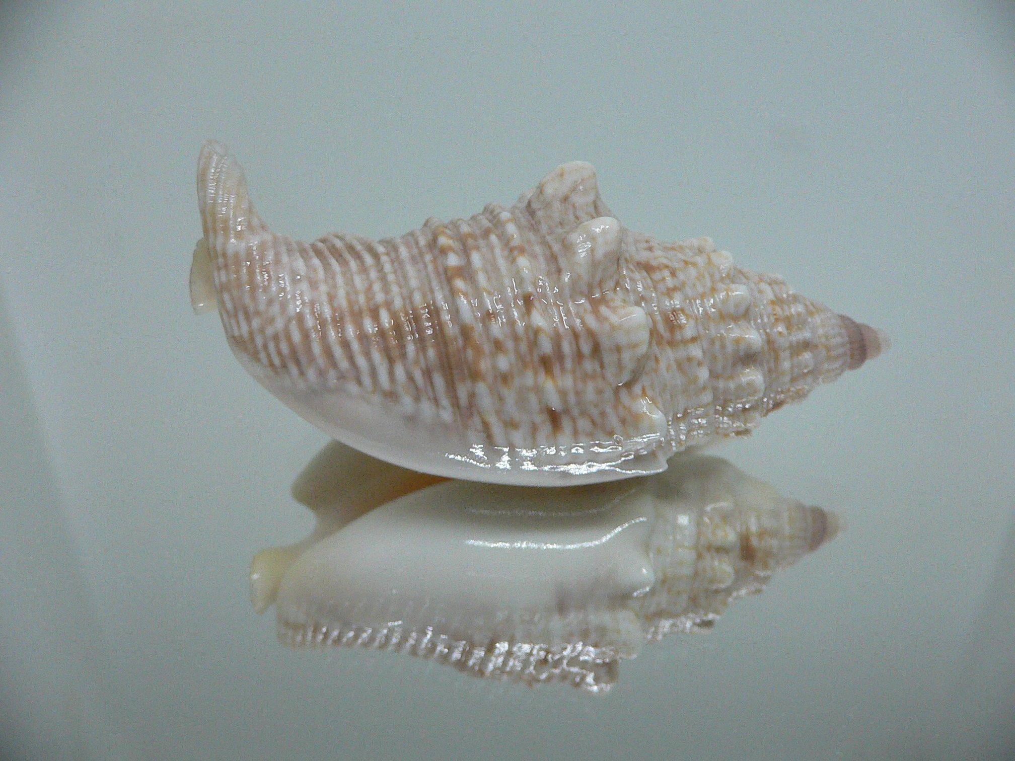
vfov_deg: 40.7
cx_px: 508
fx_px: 1026
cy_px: 380
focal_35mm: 35
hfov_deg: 52.6
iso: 200
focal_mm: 4.6
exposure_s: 1/60
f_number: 2.8
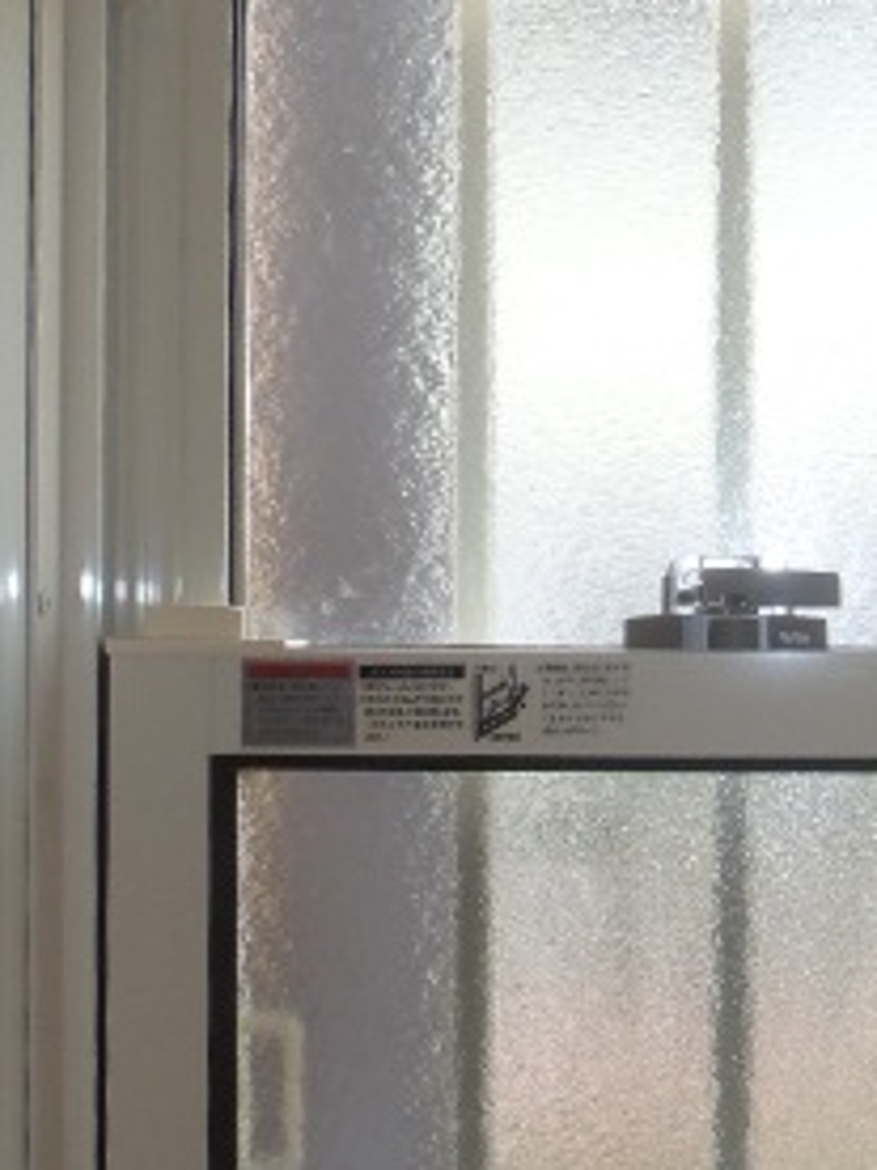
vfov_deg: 29.8
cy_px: 610
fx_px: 2196
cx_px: 797
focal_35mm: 65
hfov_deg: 22.0
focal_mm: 5
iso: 100
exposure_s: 1/60
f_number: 3.5
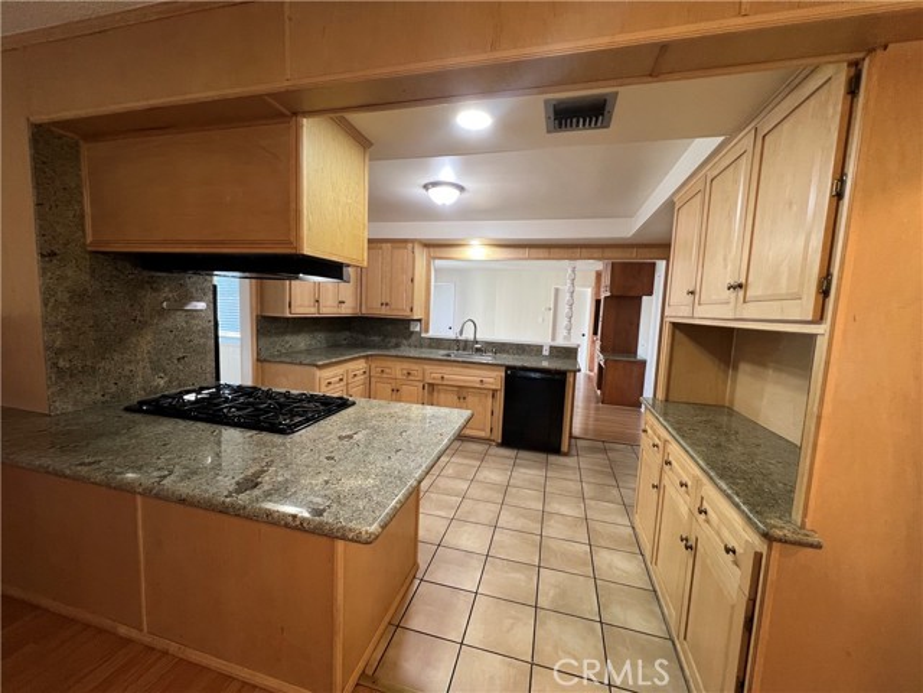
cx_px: 462
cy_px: 346
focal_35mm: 13
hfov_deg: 106.2
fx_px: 347
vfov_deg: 89.9
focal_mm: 1.57
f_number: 1.8
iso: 125
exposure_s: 1/60
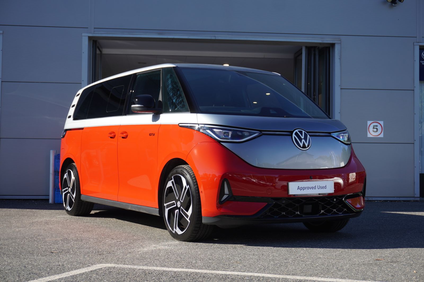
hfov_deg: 36.9
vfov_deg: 25.0
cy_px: 141
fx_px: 635
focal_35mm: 54
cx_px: 212
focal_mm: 36
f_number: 5.6
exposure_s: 1/160
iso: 160
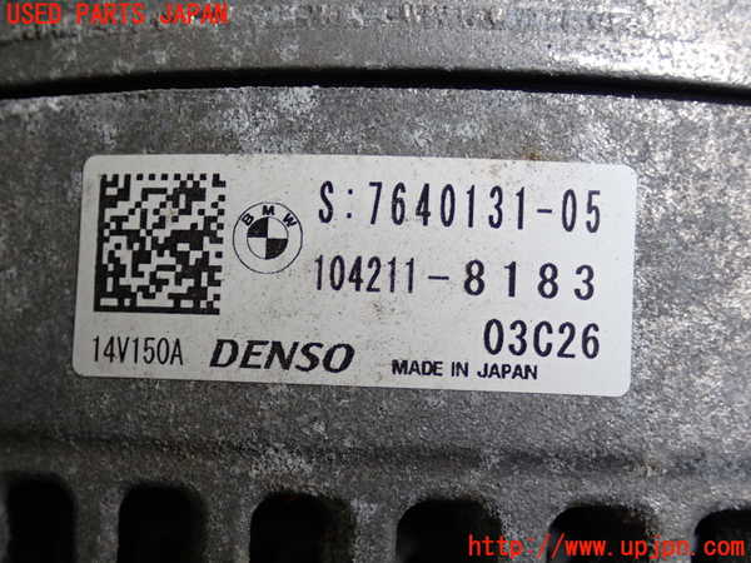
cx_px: 376
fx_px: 1454
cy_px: 282
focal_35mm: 67
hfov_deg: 29.0
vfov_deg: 21.9
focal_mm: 11.88
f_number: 3.8
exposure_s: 1/60
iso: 250
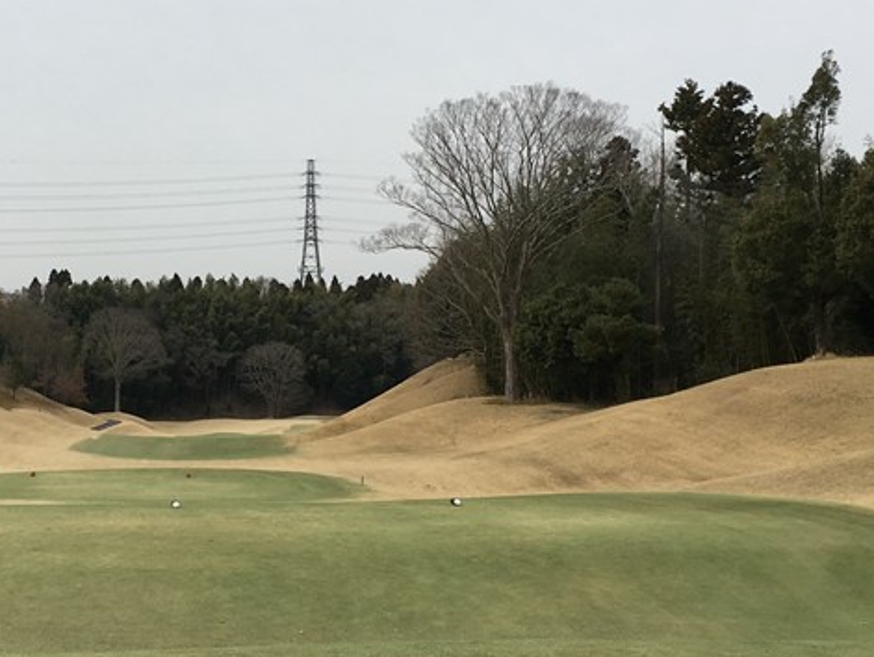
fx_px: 1592
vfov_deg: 23.3
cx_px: 213
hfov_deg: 30.2
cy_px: 345
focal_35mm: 63
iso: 25
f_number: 2.2
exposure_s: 1/2262
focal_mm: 4.15
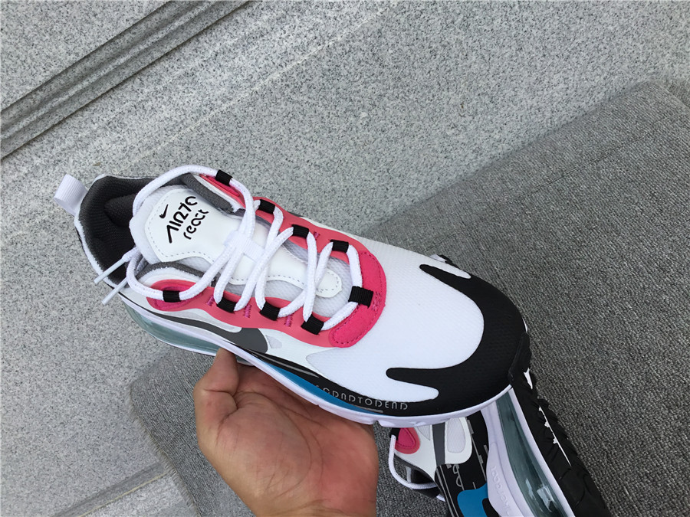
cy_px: 258
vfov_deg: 45.4
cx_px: 345
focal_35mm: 31
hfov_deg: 58.4
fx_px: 618
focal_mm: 3.3
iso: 25
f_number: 2.4
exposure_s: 1/463
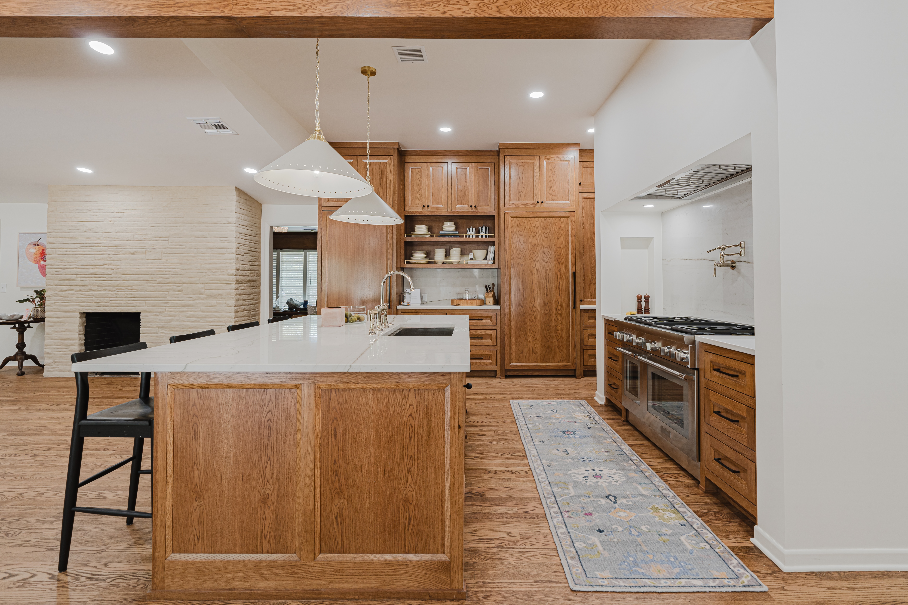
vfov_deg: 73.7
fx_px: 404
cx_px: 454
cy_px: 302
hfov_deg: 96.7
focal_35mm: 16
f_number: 8
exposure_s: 1/200
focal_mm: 16
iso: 200
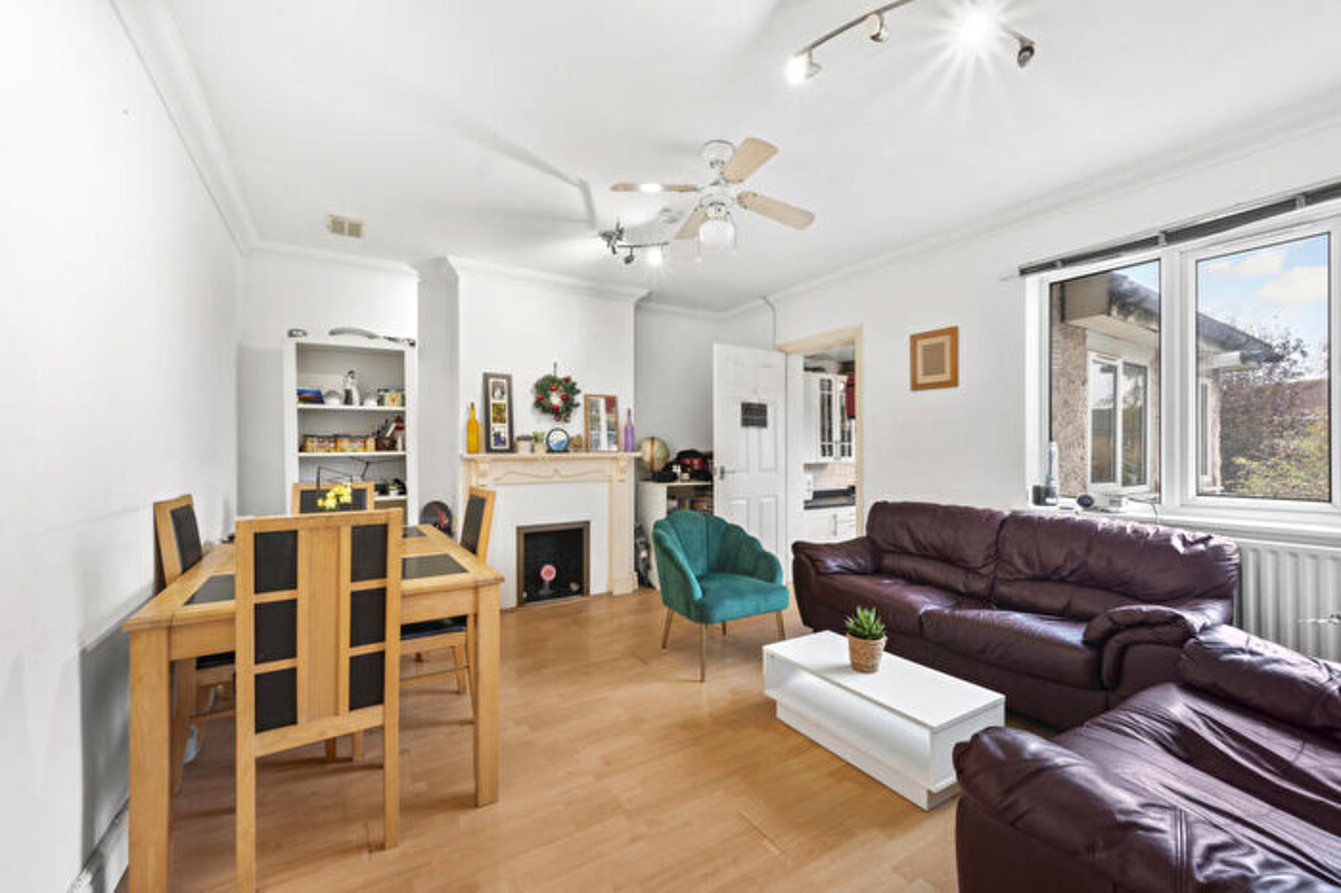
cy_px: 446
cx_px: 670
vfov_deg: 81.2
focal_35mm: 14
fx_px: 521
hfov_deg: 104.3
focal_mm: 14
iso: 200
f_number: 16
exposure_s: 3
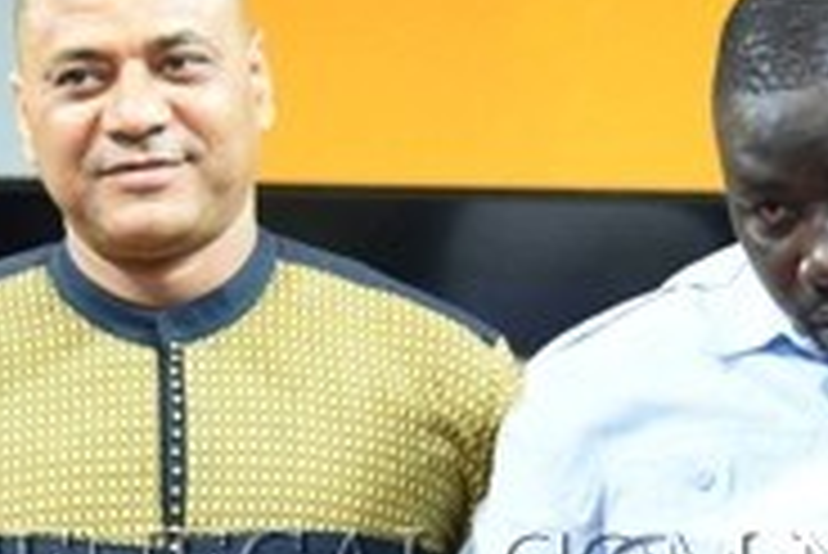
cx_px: 405
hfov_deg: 4.1
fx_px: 11509
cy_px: 565
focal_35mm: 500
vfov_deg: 2.8
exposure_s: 1/125
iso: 2000
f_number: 5.6
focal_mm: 120
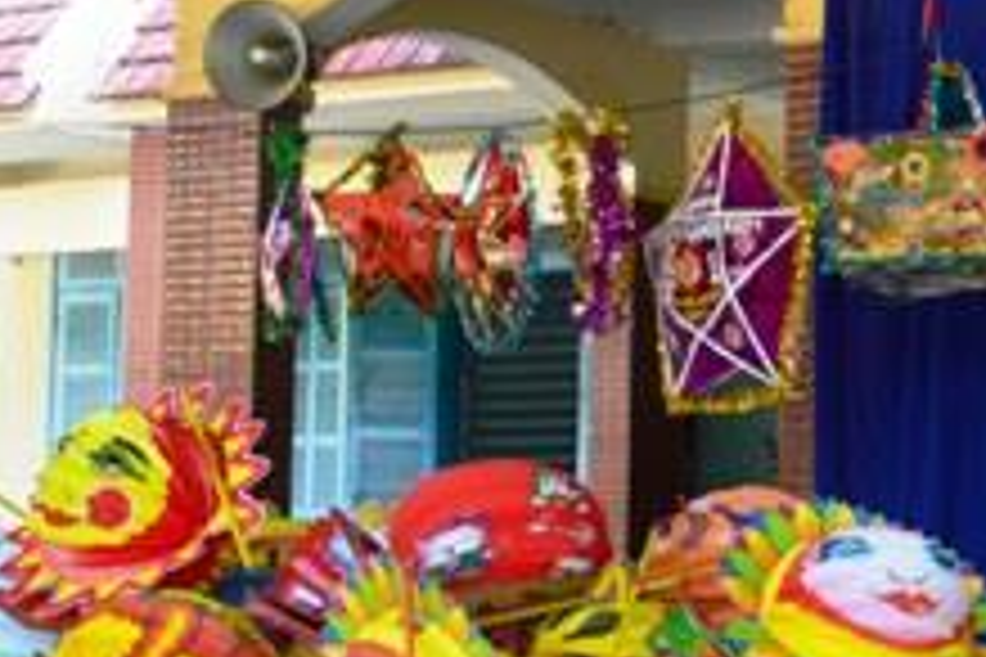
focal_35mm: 79
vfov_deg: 17.2
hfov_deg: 23.3
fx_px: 2164
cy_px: 446
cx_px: 1211
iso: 400
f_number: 9
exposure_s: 1/80
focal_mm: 18
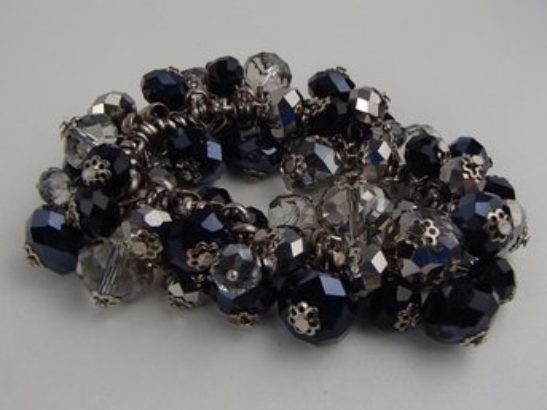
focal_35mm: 37
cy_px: 205
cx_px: 274
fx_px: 584
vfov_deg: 38.6
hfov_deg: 50.2
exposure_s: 1/160
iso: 200
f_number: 4.7
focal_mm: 6.64
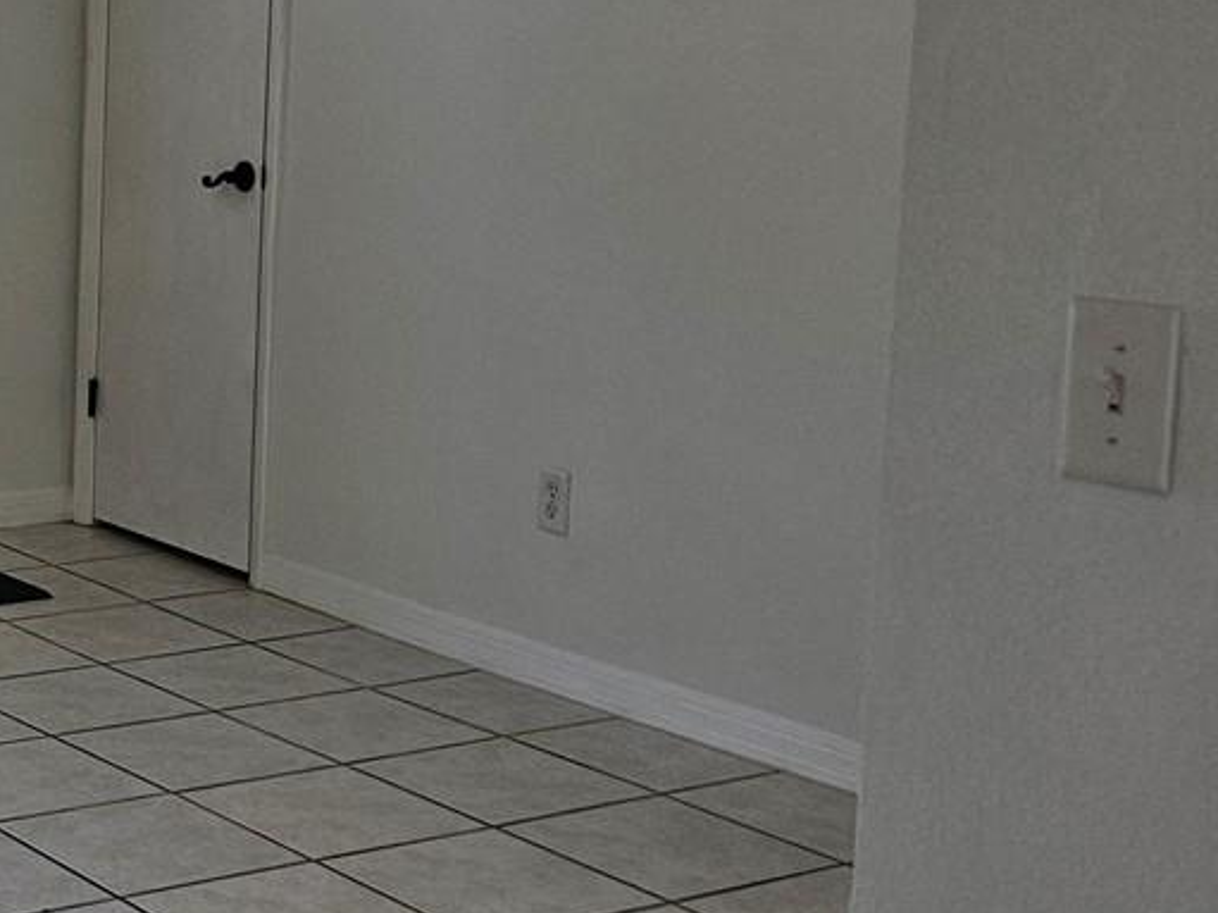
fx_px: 2533
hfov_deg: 24.5
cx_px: -250
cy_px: 312
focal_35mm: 72
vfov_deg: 20.4
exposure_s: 1/120
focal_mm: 5.4
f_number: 1.8
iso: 50
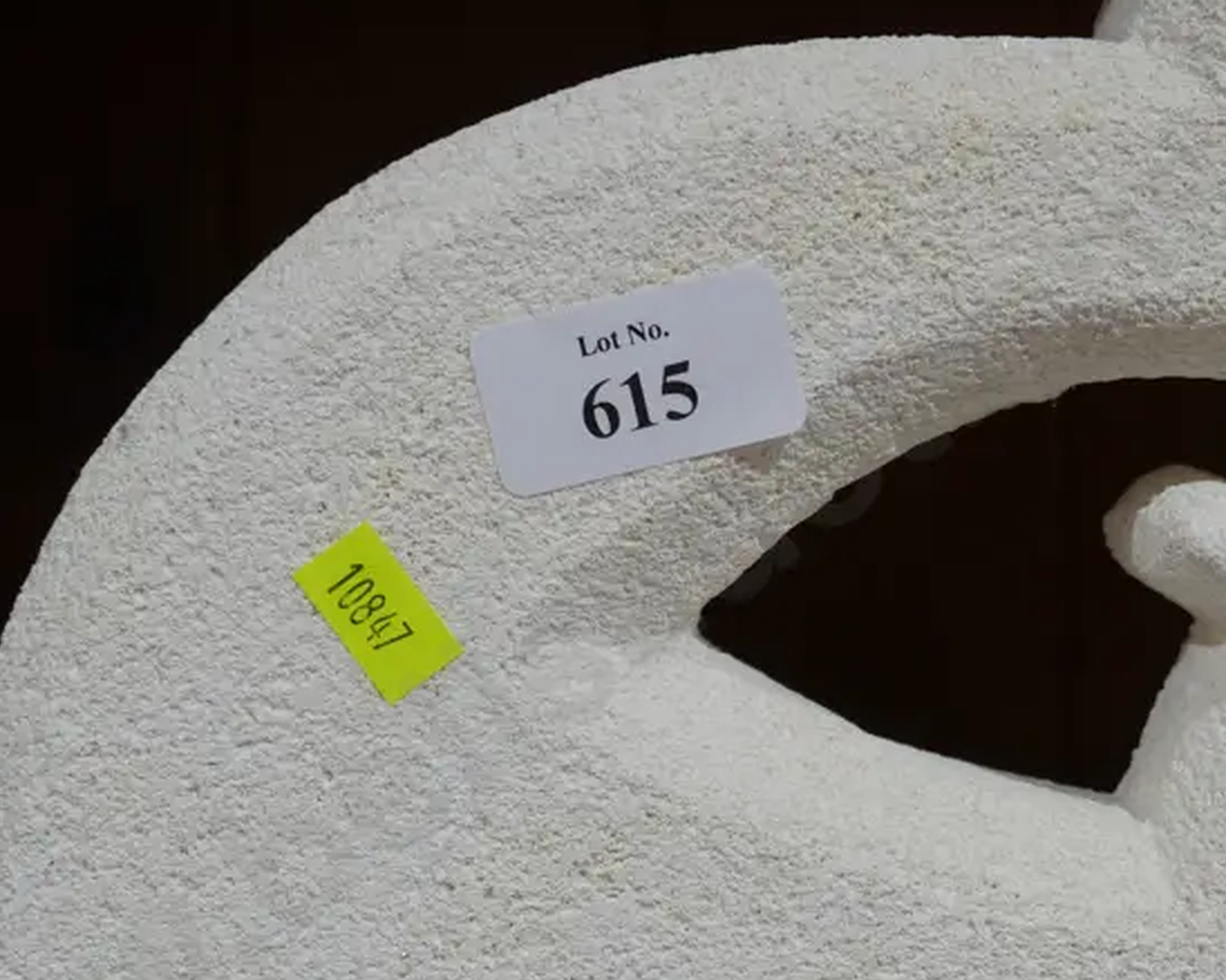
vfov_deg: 21.0
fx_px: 2648
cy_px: 529
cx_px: 752
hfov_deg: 26.0
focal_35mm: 73
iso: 250
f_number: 4.5
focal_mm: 20
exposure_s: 1/60
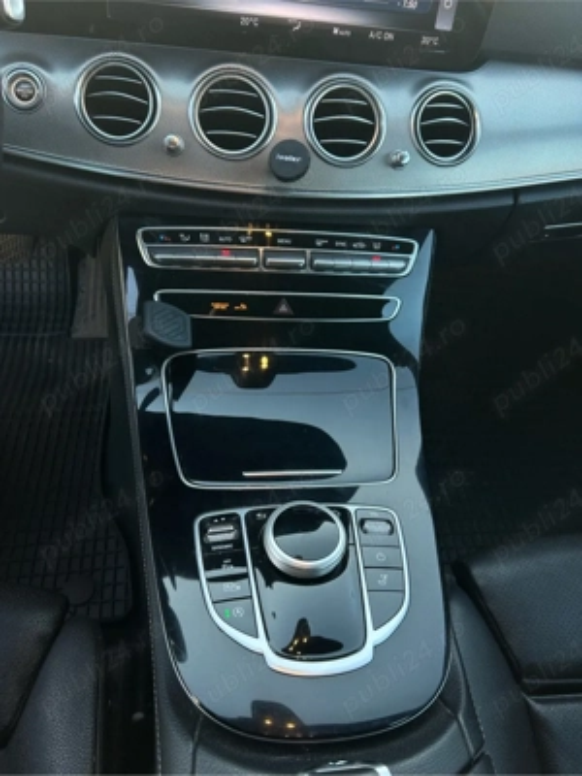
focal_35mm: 26
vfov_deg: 67.3
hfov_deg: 53.1
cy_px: 388
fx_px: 583
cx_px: 291
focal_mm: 5.7
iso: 32
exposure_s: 1/121
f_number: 1.5
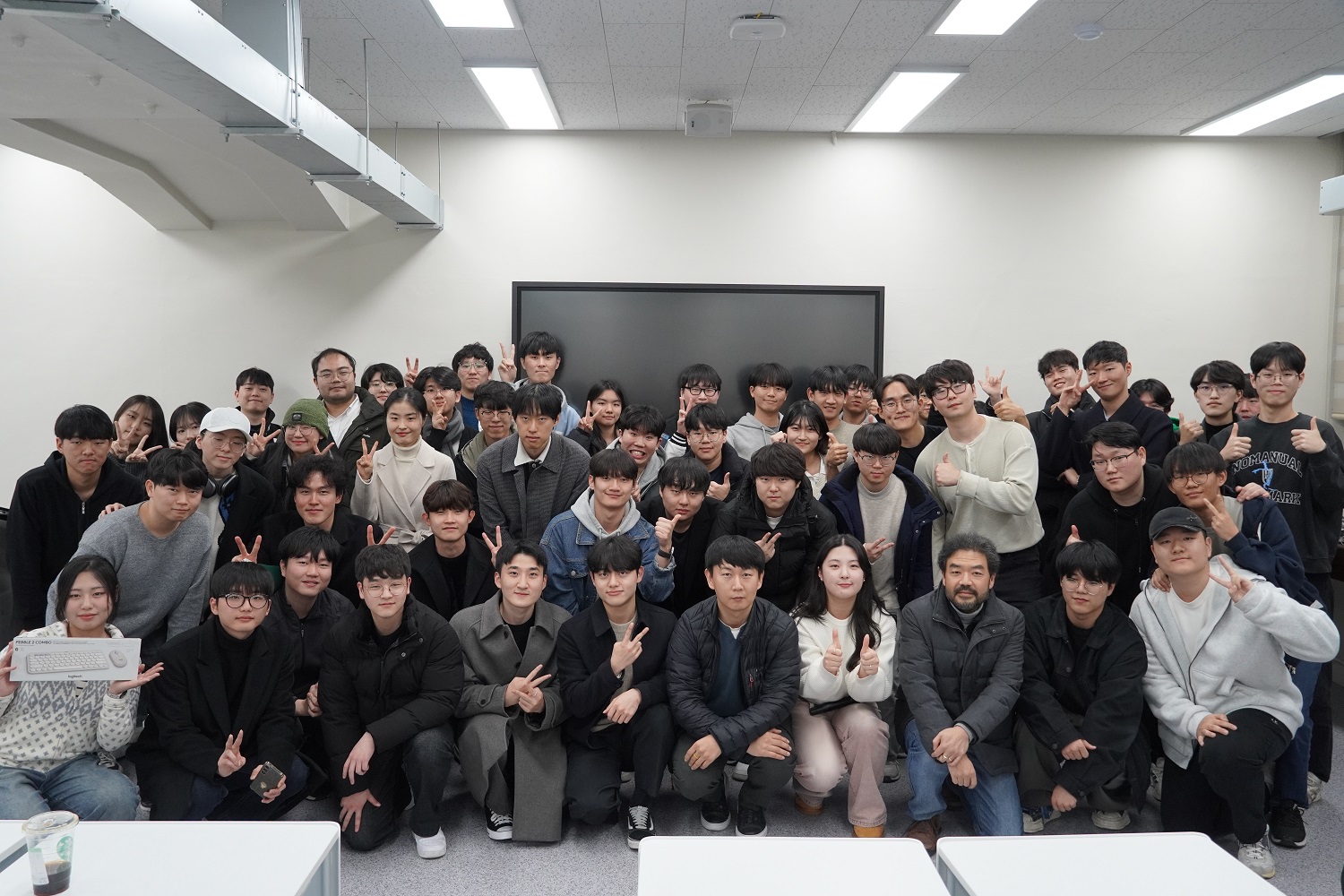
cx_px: 672
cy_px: 448
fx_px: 1120
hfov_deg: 61.9
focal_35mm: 30
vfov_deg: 43.6
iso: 1000
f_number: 4
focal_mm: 20
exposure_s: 1/160
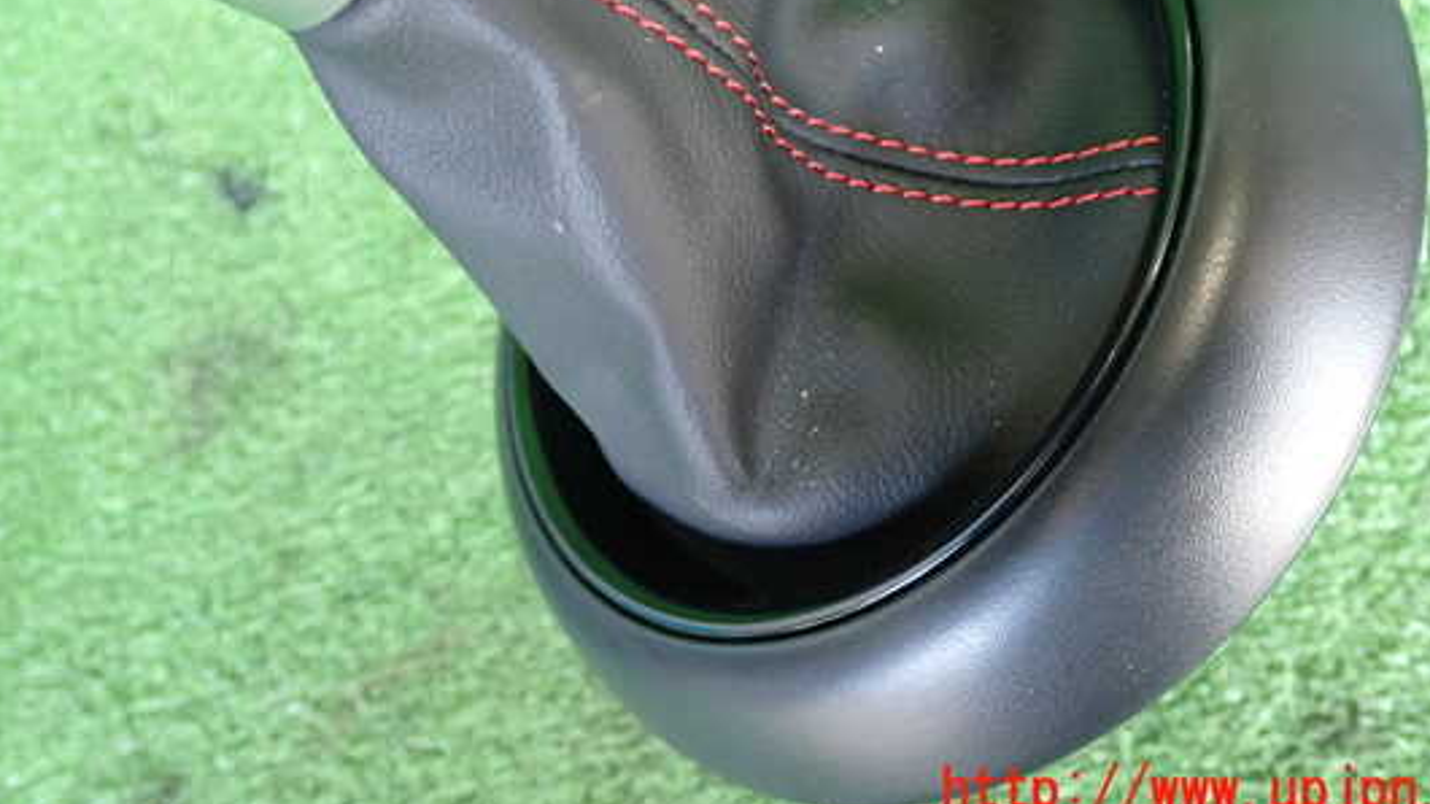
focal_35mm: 37
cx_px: 742
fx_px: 1403
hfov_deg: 54.0
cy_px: 219
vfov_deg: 31.5
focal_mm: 5.4
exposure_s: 1/60
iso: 400
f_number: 2.3
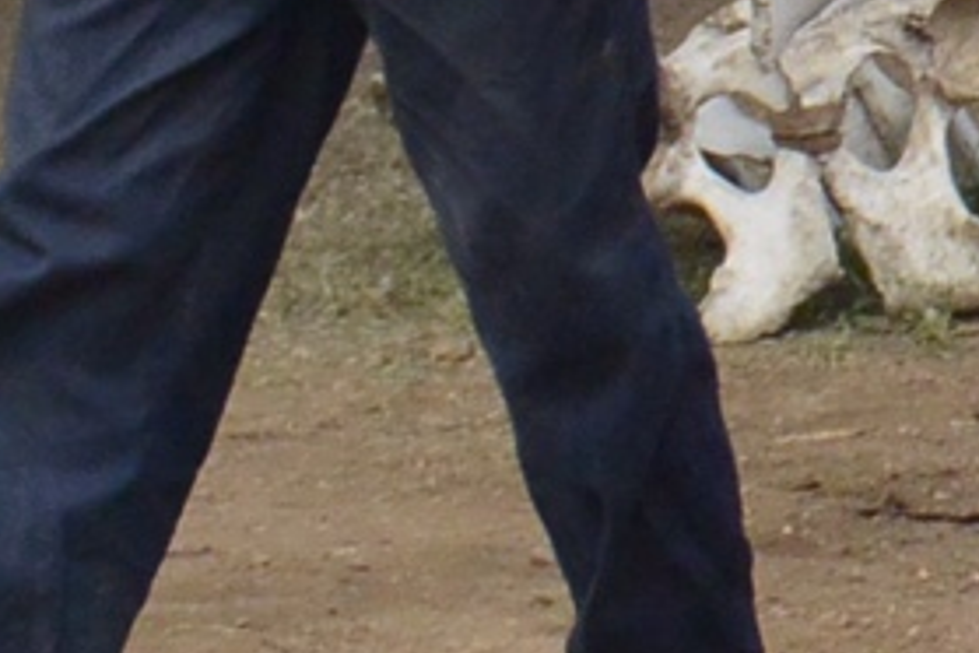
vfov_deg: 2.4
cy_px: -786
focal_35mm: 564
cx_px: 2018
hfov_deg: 3.6
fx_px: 15336
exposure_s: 1/500
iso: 720
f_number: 8
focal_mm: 34
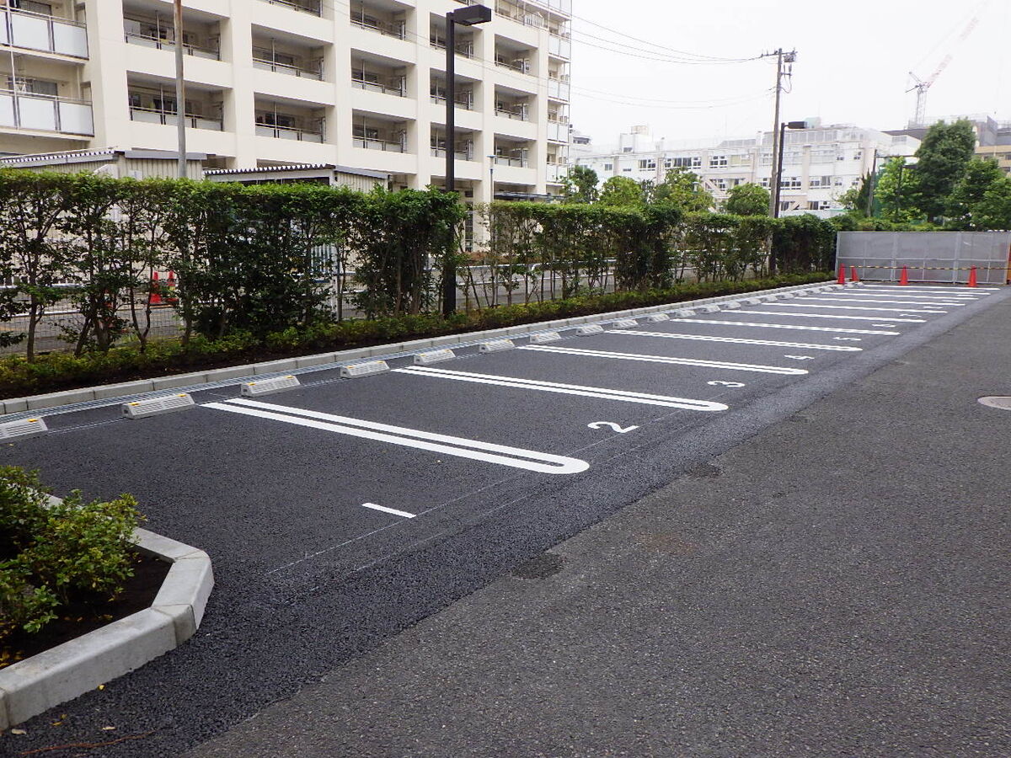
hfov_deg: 63.4
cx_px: 506
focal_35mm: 28
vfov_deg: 49.7
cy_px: 379
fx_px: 818
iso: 250
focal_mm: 5
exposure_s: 1/640
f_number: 4.2
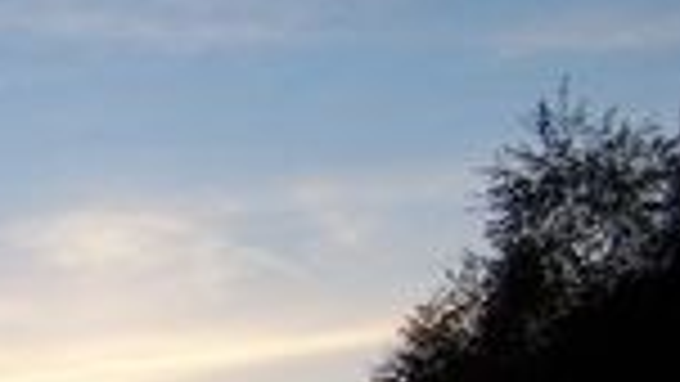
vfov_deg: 8.0
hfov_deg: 13.6
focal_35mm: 146
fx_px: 2633
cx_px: -426
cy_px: 715
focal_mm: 6.3
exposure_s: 1/350
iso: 80
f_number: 2.8
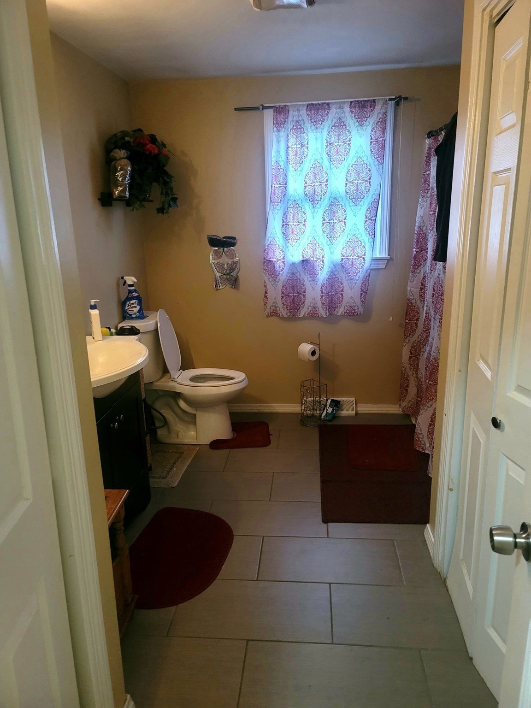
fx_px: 511
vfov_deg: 69.4
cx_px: 266
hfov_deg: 54.9
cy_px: 354
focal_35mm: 25
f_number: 1.8
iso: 500
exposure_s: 1/40
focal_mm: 7
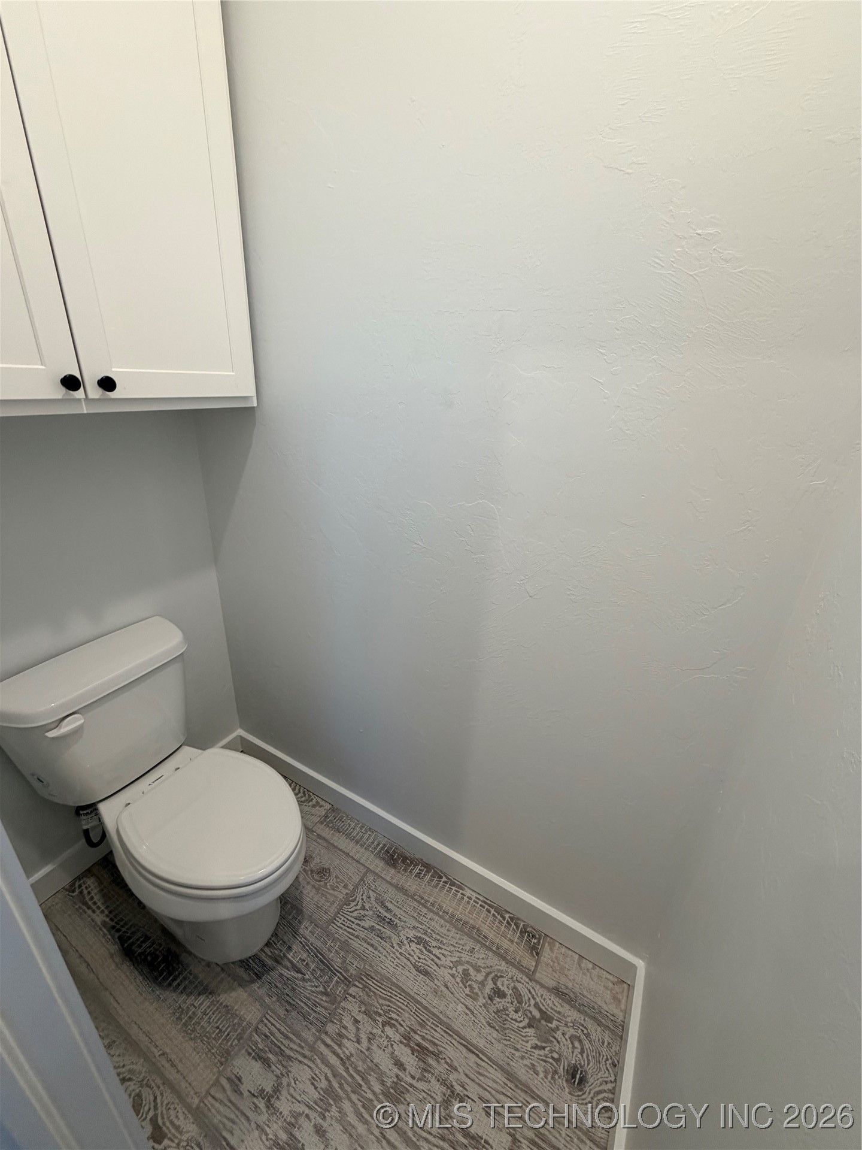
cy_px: 575
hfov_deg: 85.7
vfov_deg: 102.1
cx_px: 431
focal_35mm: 14
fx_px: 465
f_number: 2.2
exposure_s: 1/120
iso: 200
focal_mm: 2.22
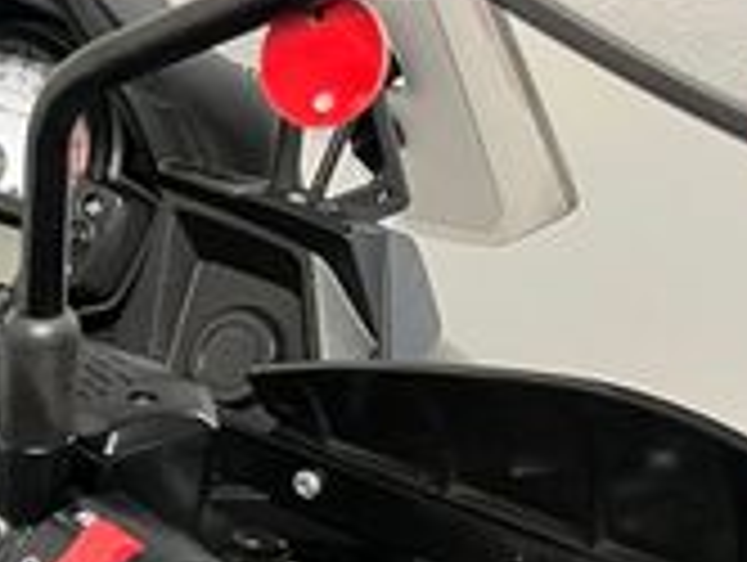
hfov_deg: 17.4
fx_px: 2161
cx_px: -414
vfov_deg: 14.1
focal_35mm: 100
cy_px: 791
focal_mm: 5.1
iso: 125
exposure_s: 1/50
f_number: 1.6
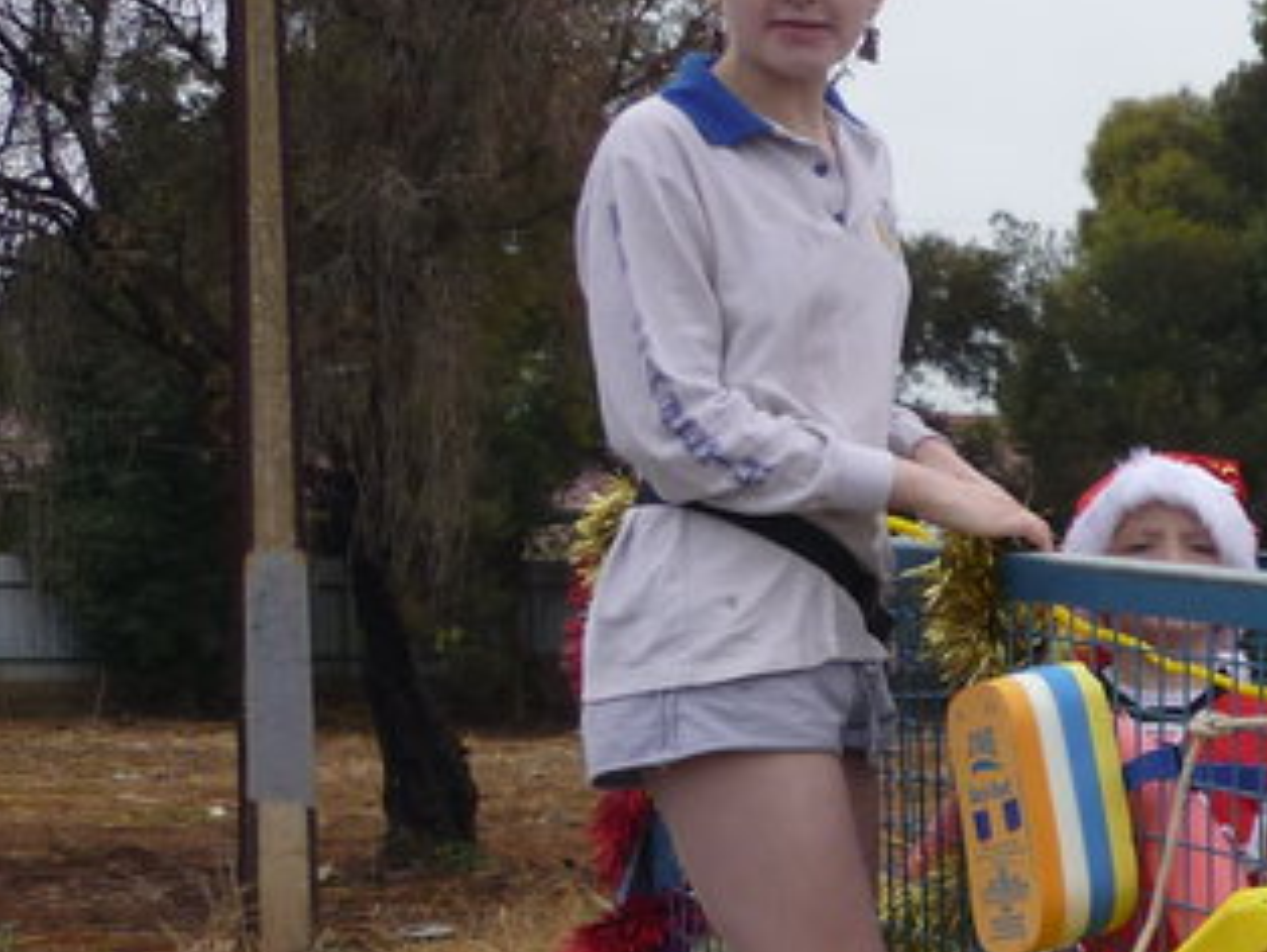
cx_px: 1937
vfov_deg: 13.9
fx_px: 3846
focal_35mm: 105
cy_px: 916
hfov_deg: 16.8
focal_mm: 5.5
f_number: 2.8
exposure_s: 1/250
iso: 80
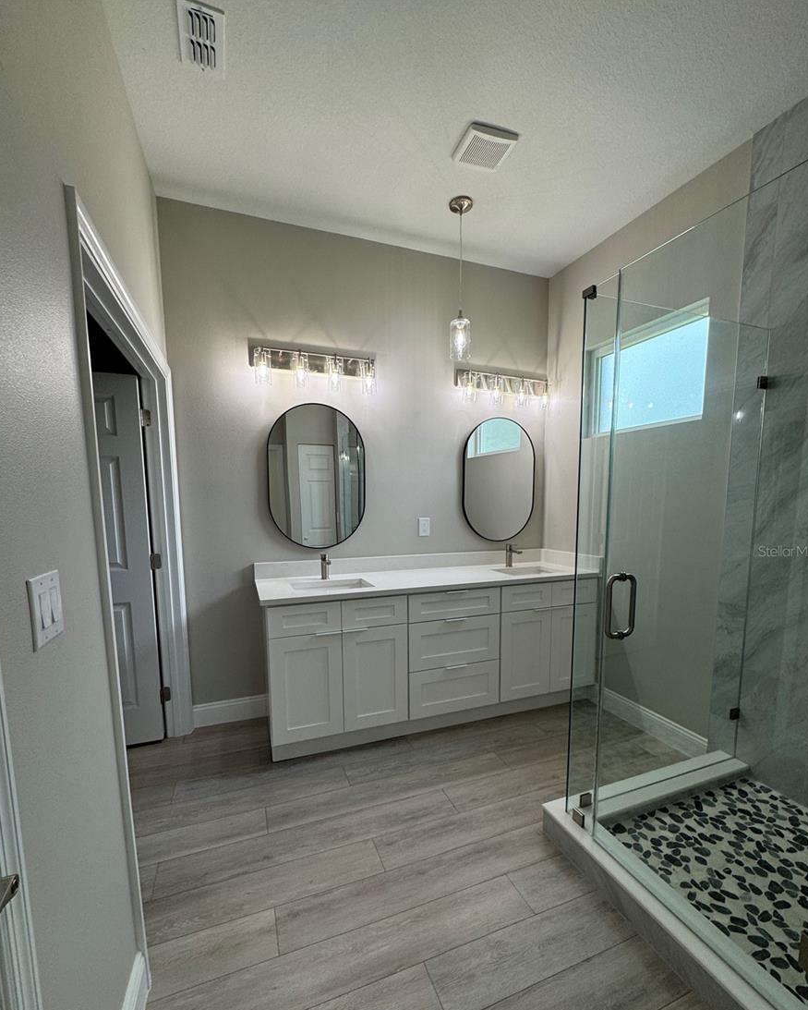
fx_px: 448
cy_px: 551
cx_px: 408
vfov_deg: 96.5
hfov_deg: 84.1
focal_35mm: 15
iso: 100
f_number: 2.2
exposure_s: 1/120
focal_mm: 2.22
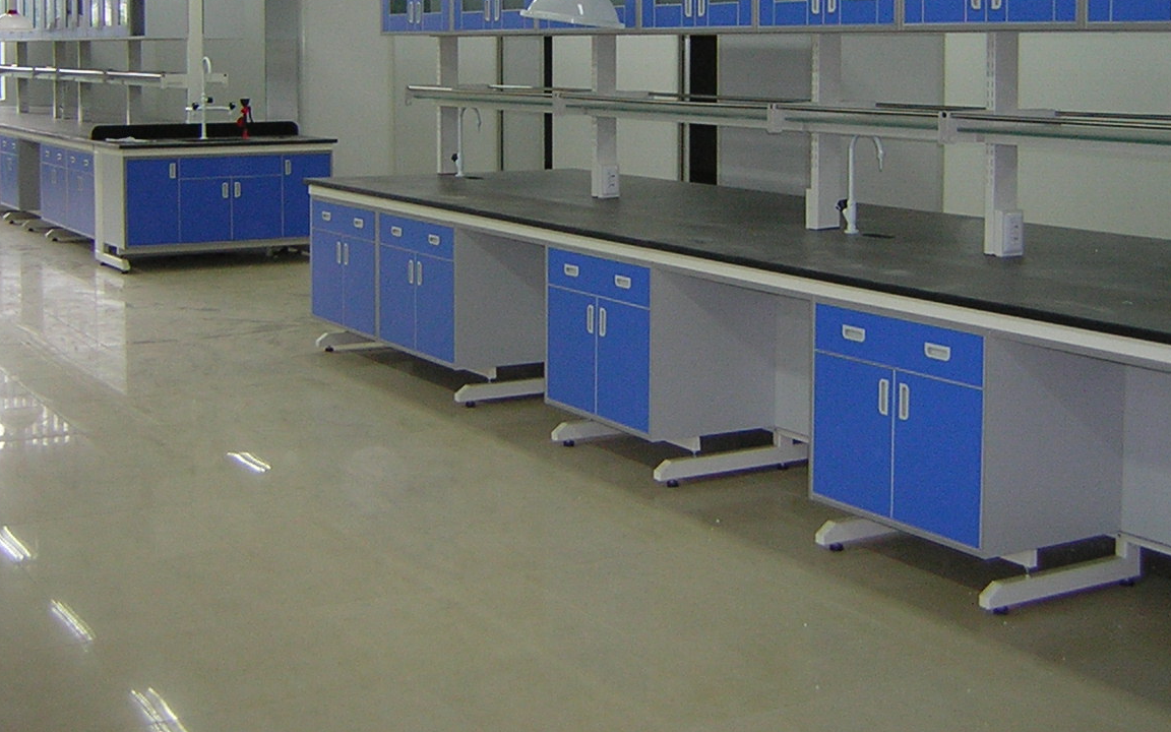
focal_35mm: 53
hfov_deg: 38.2
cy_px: 123
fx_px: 1691
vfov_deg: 24.0
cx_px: 631
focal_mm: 4.7
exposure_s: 1/30
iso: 70
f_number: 2.6
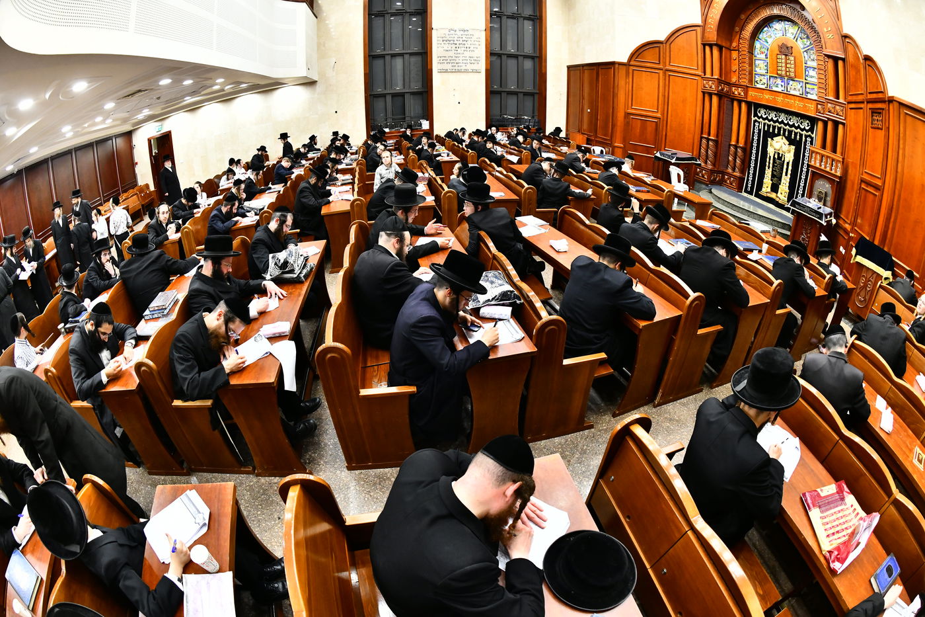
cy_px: 308
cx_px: 462
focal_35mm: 16
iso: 2500
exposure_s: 1/100
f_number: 5.6
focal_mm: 16
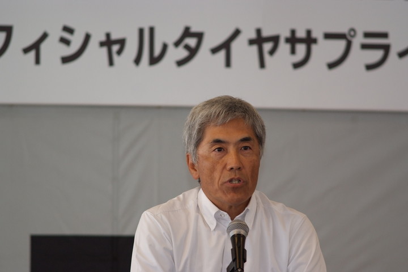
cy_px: 136
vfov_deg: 5.1
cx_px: 204
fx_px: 3060
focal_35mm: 270
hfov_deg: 7.6
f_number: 2.8
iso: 800
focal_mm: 180
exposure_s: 1/125
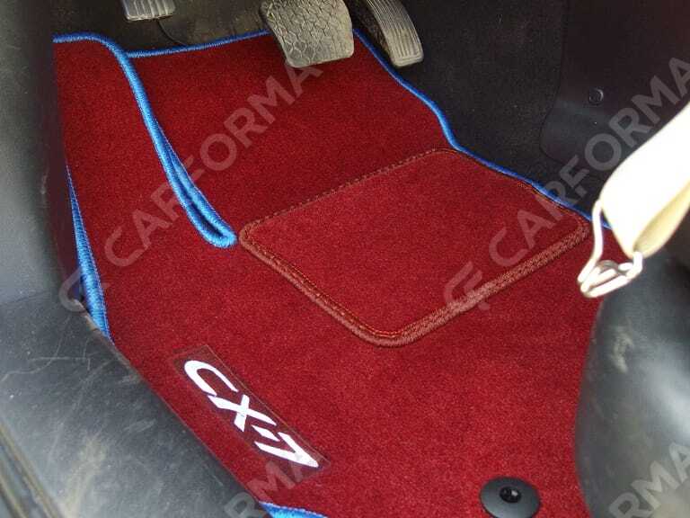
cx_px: 345
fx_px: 718
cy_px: 259
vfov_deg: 39.7
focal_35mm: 36
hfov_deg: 51.4
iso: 160
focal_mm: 6
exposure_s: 1/50
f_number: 2.7
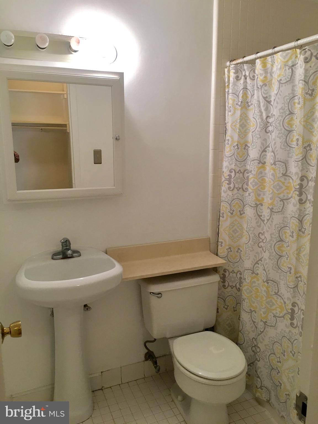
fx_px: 355
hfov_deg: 48.2
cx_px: 159
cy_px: 212
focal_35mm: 29
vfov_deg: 61.7
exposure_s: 1/30
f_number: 2.2
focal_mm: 4.15
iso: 64
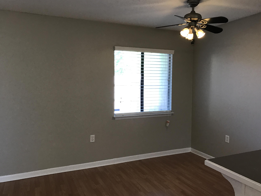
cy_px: 95
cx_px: 134
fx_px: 219
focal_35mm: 29
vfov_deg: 48.2
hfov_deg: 61.7
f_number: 1.8
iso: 32
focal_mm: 3.99
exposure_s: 1/30
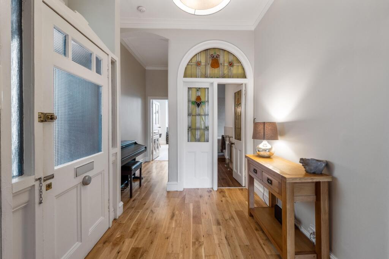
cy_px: 130
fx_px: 151
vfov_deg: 81.2
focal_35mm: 14
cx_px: 194
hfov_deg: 104.2
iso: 640
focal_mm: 14
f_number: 8
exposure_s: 1/10
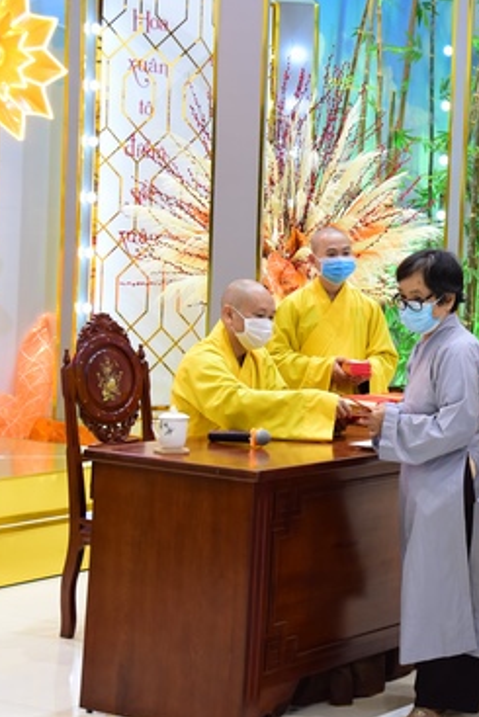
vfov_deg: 23.9
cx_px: 544
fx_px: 1695
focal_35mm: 85
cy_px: 307
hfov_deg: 15.6
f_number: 5
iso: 1000
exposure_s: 1/30
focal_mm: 48
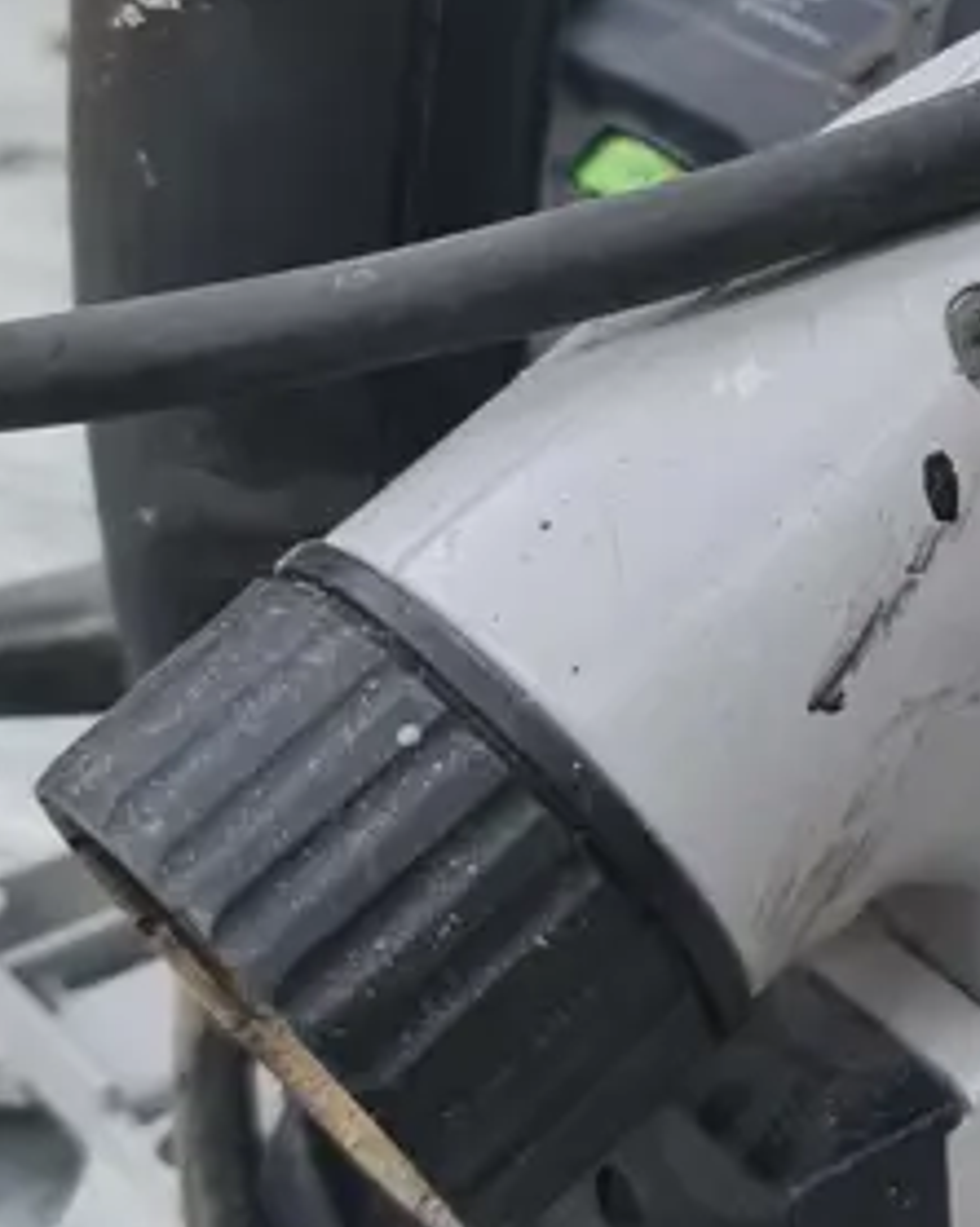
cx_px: 1333
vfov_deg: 21.1
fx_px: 3267
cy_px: 349
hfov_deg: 16.0
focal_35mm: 90
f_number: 1.8
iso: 200
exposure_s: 1/100
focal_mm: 7
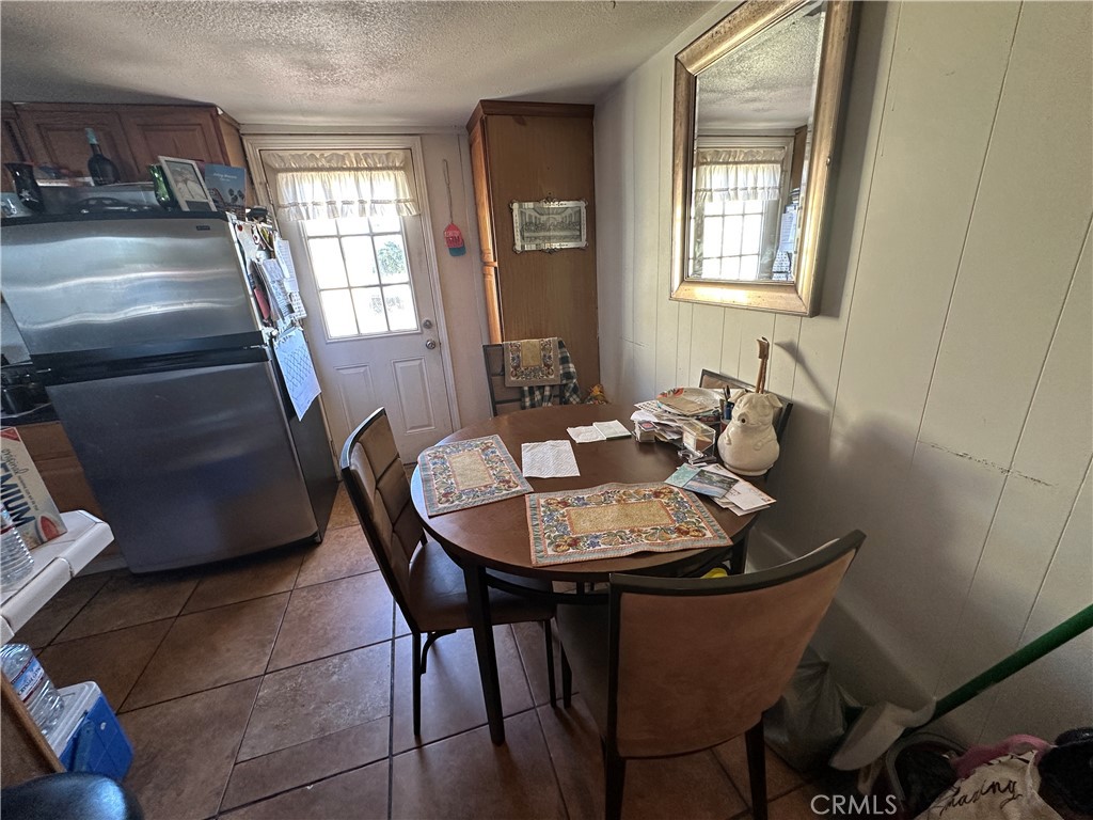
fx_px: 442
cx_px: 546
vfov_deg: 85.7
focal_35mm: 14
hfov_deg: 102.1
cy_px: 410
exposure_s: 1/120
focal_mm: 2.22
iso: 200
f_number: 2.2
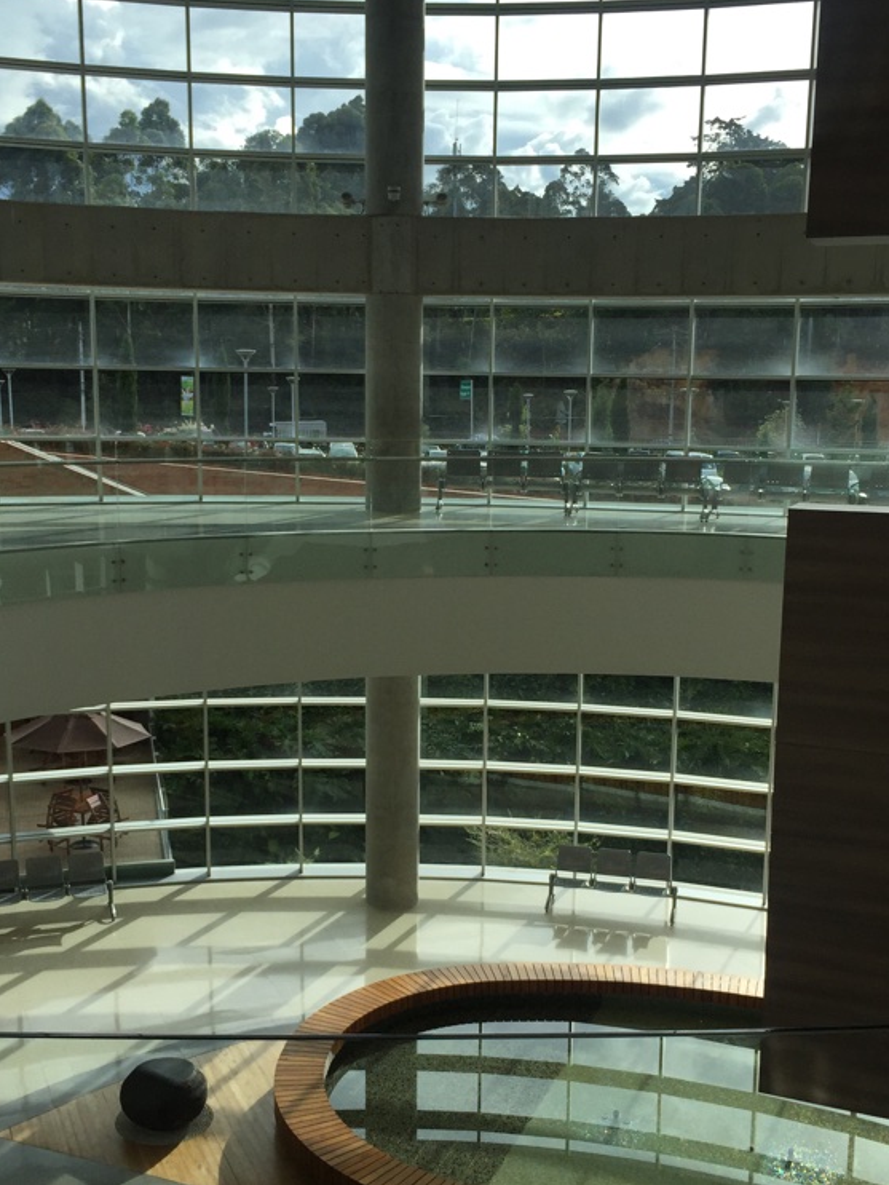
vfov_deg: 46.7
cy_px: 655
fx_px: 1369
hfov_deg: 36.0
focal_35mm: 40
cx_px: 407
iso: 32
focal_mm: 4.15
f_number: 2.2
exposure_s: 1/1163
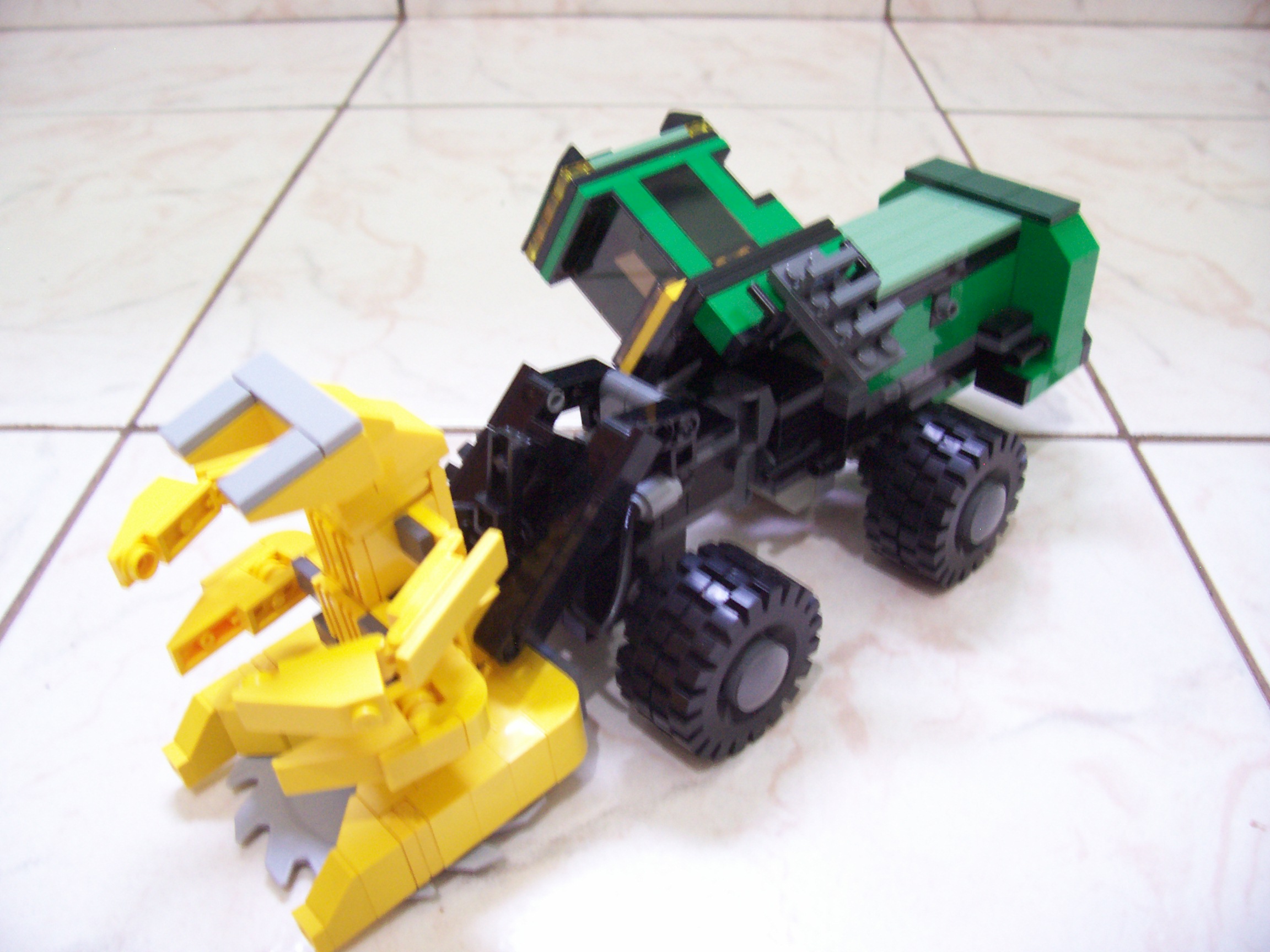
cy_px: 476
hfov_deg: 54.0
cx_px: 635
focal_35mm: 34
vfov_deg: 41.8
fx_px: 1247
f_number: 2.7
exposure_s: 1/2.83
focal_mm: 5.6
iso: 160
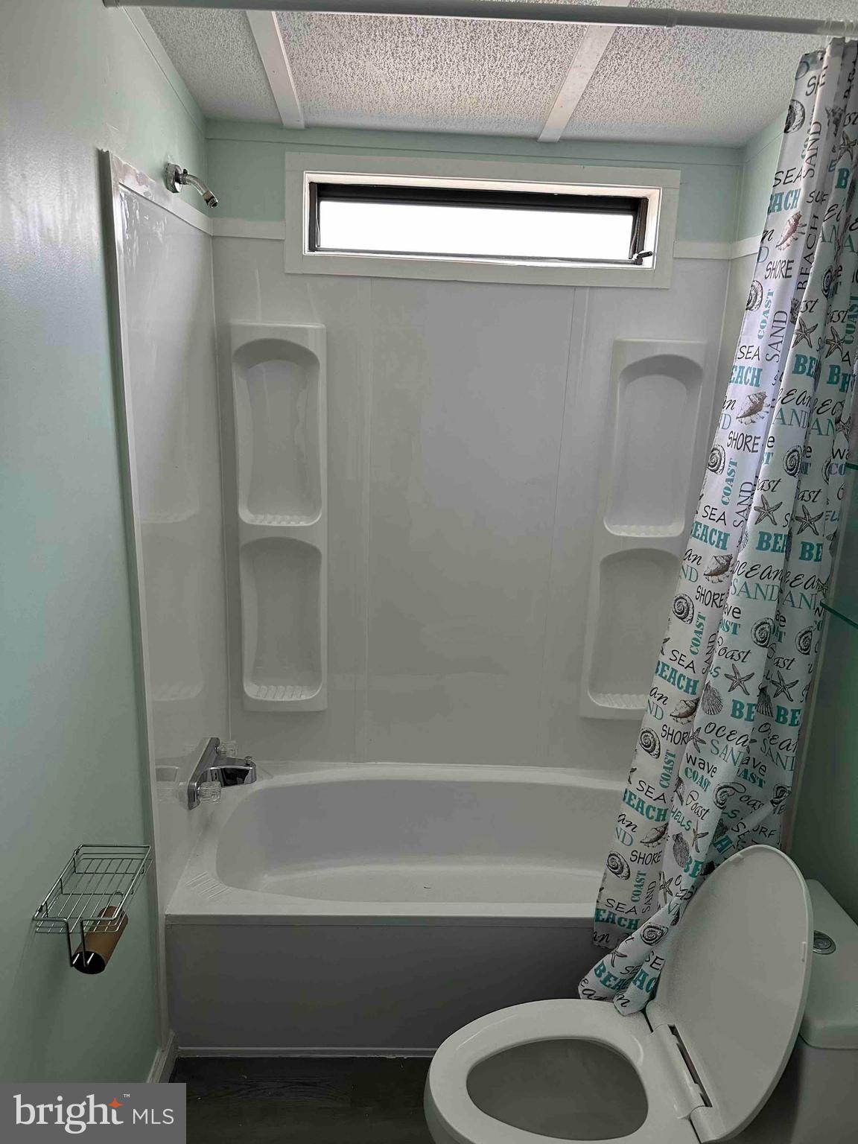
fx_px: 793
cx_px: 429
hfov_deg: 56.8
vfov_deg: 71.6
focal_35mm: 24
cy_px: 572
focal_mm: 6.86
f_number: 1.78
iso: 250
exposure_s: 1/97
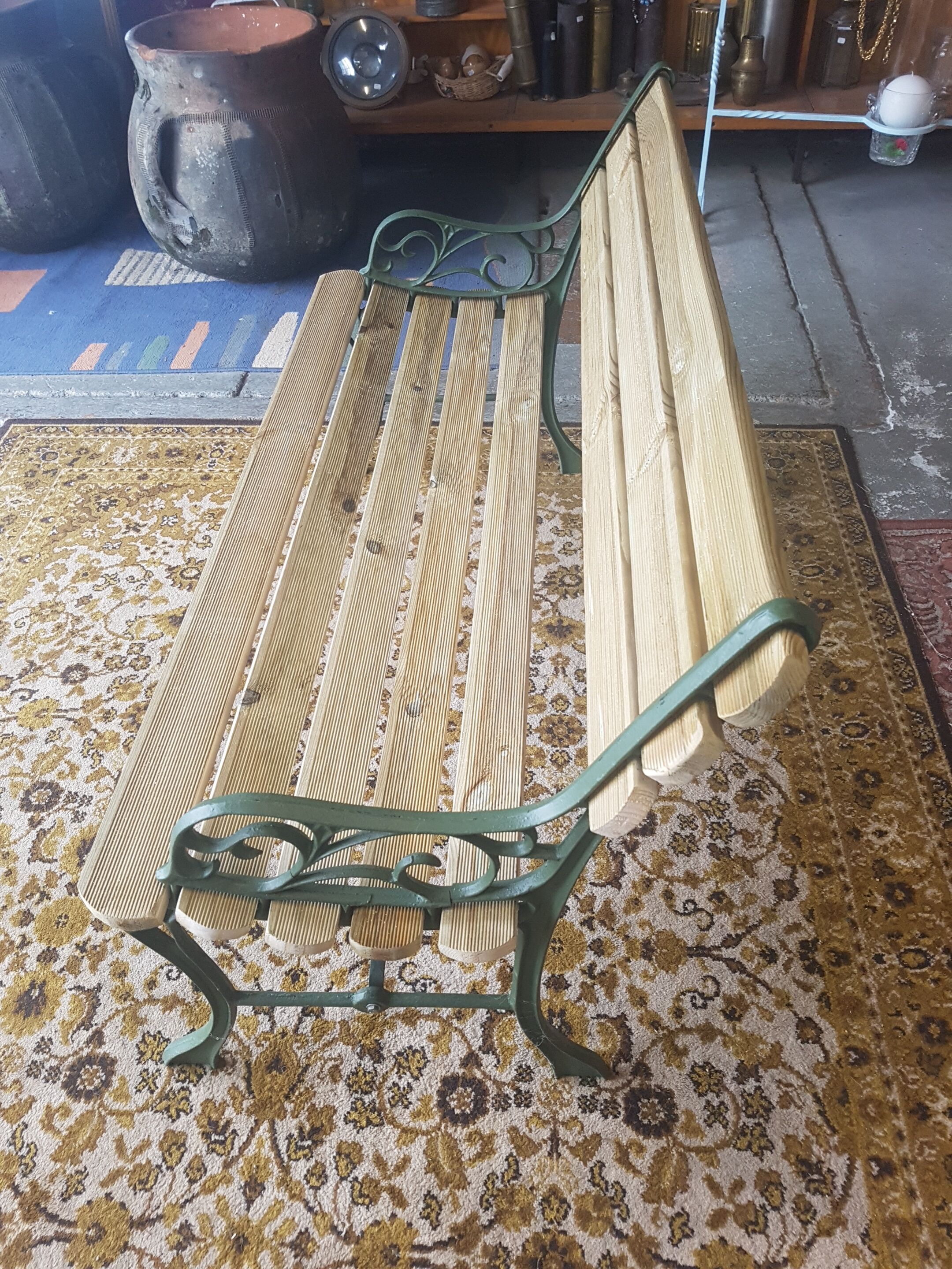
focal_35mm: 26
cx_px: 476
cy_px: 634
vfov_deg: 67.3
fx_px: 953
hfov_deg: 53.1
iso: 160
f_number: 1.7
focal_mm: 4.2
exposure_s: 1/33
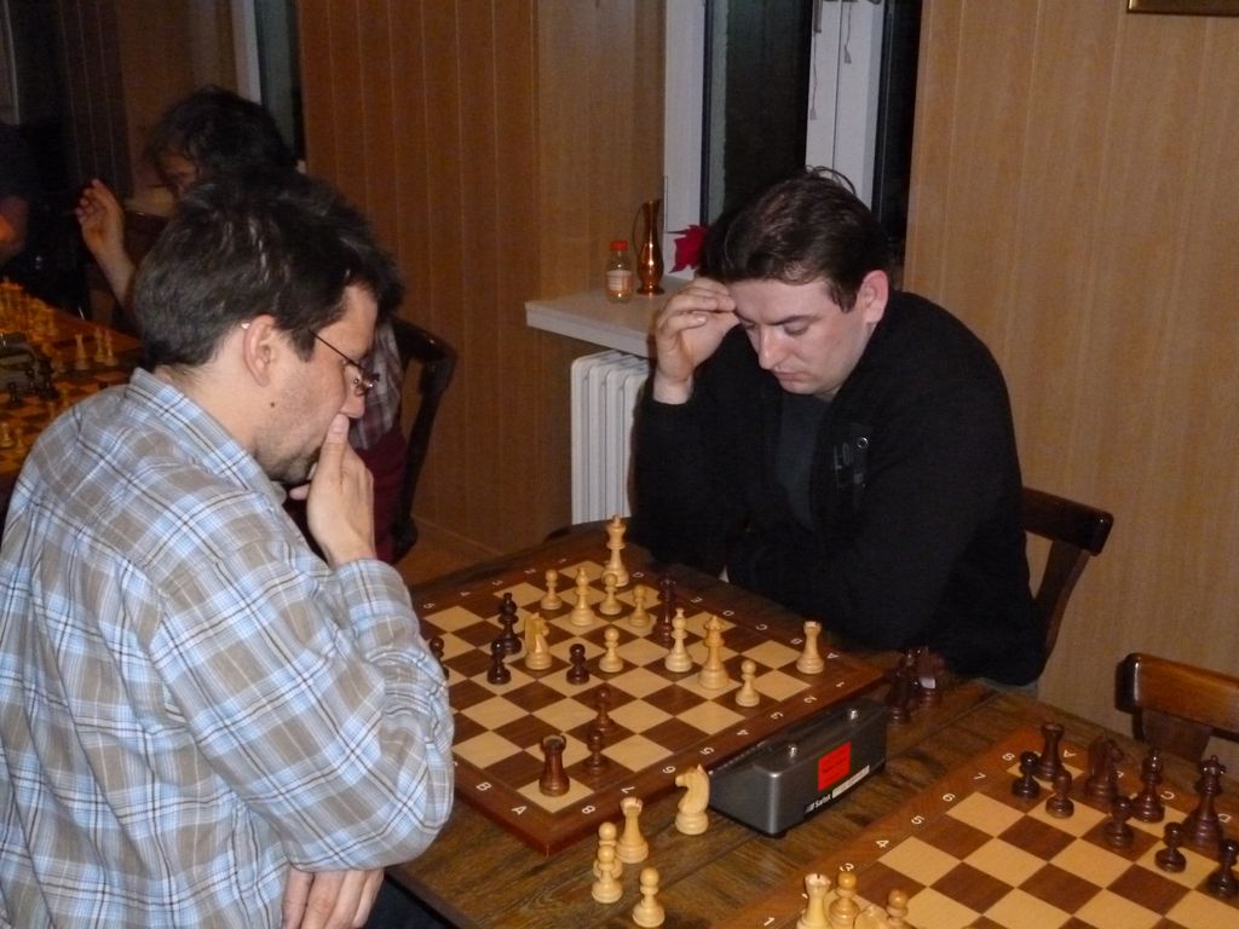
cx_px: 620
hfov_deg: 45.8
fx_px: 1468
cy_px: 464
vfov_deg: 35.1
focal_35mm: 41
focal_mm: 7.3
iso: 800
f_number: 3.7
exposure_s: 1/60
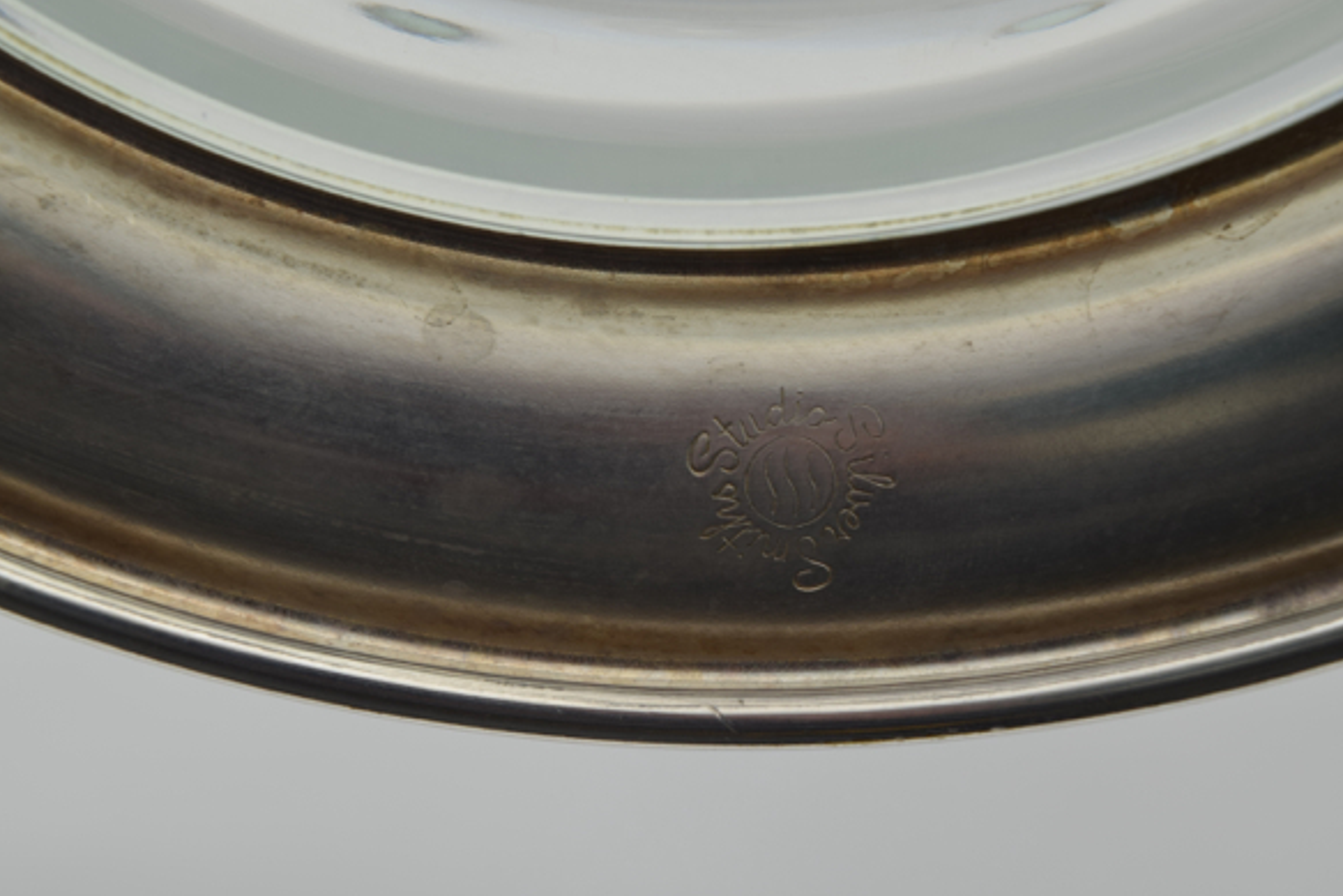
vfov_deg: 15.1
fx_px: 3379
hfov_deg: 22.5
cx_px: 684
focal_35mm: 91
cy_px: 489
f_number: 11
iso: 100
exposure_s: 1/125
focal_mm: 55
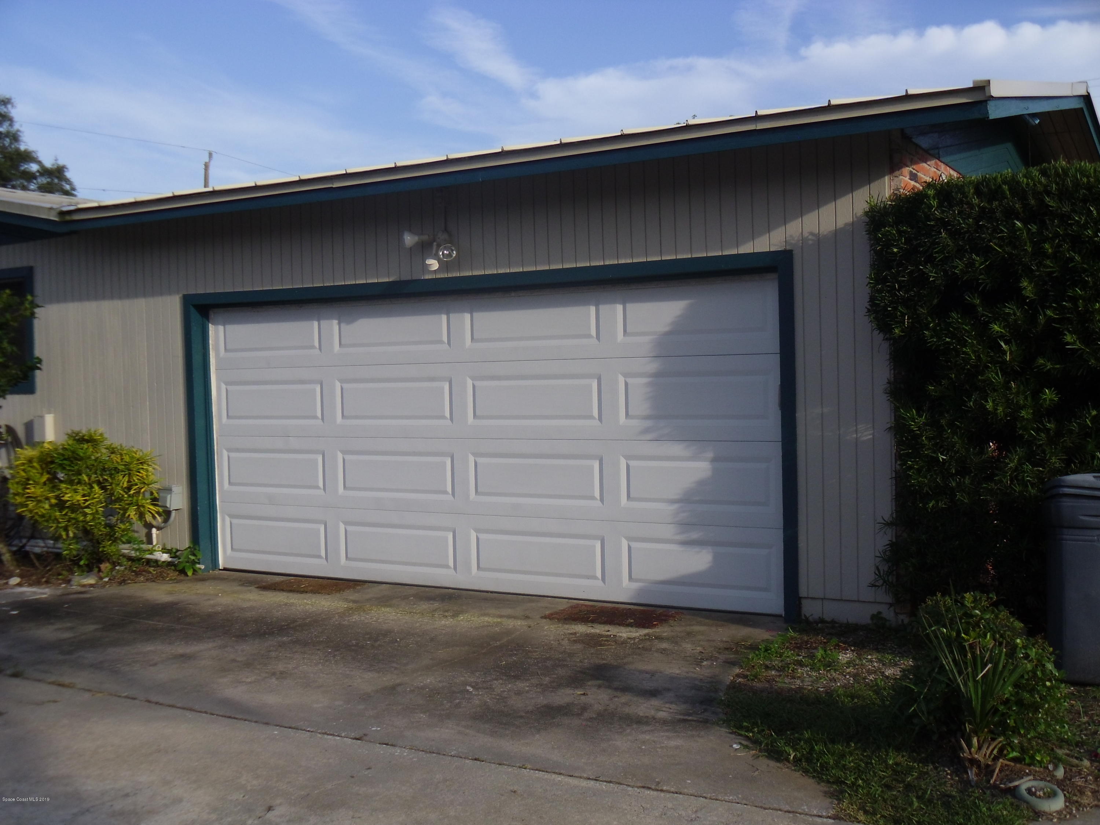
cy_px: 412
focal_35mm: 38
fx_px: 1208
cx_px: 550
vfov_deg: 37.7
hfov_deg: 49.0
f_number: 3.5
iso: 80
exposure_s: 1/635
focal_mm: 6.81
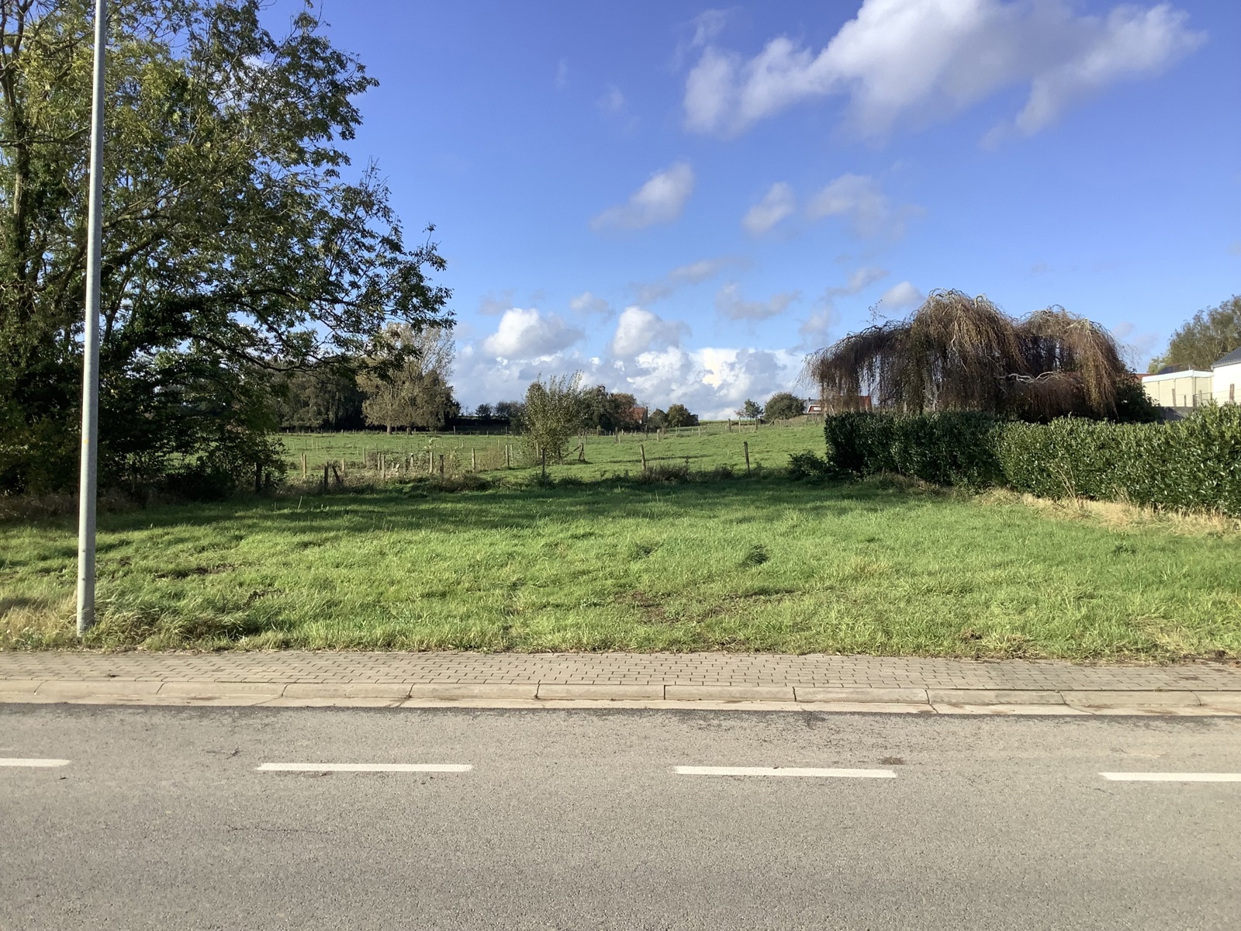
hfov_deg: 58.4
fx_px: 1111
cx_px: 620
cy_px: 466
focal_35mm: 31
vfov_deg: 45.4
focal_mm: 3.3
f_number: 2.4
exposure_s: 1/1058
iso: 25
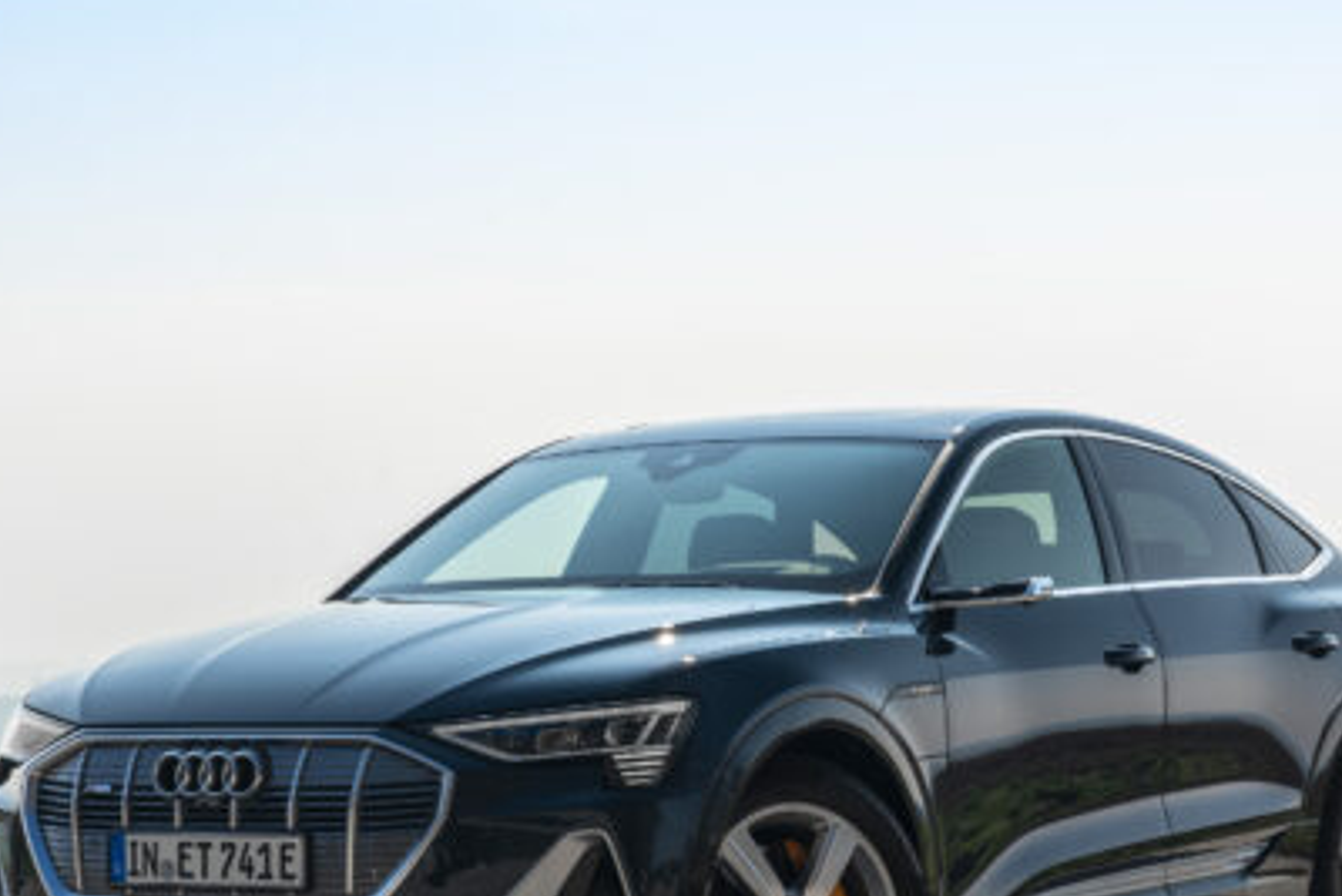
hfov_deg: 17.4
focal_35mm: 117
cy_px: 601
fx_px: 4363
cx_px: 433
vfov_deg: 11.7
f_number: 11
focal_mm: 61
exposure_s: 1/80
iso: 50
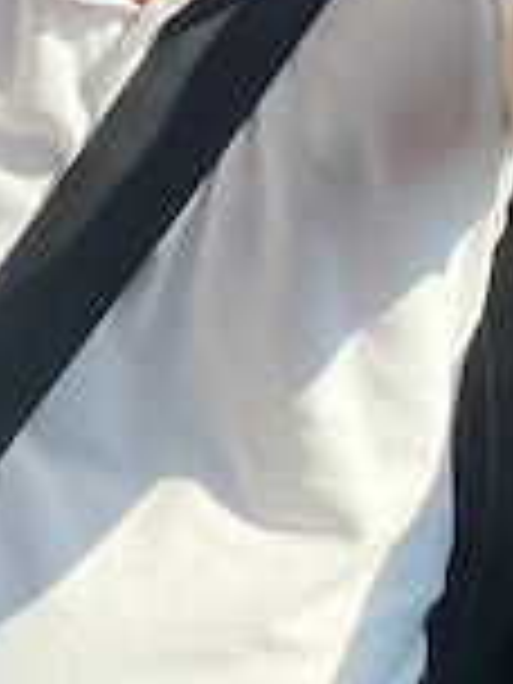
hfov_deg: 18.4
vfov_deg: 24.6
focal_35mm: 79
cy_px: 472
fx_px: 1561
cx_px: 76
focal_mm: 2.71
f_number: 2.2
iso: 32
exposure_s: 1/575
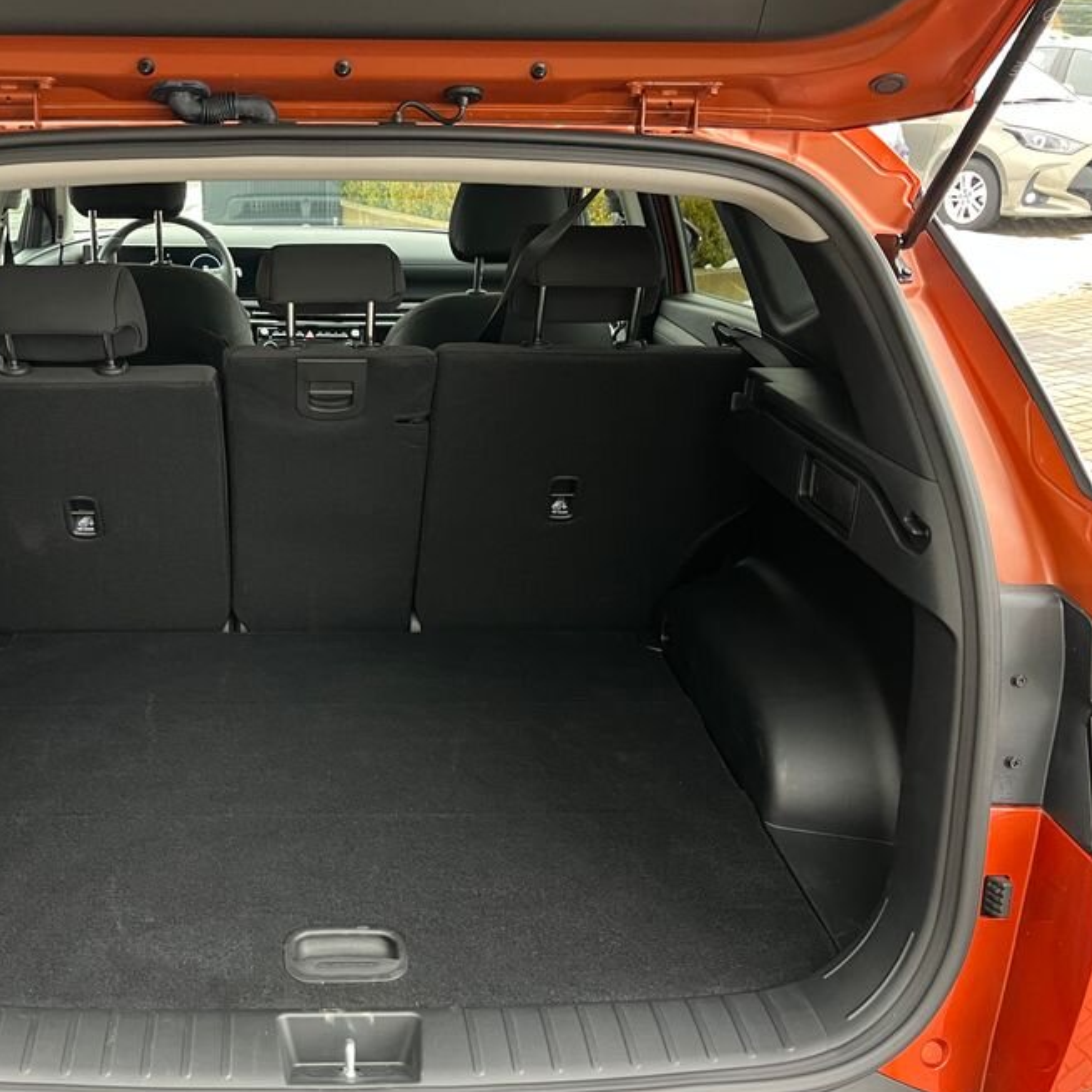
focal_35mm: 36
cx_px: 332
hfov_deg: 45.1
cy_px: 608
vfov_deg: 46.0
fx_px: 1285
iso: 400
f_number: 1.6
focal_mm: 5.1
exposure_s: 1/60
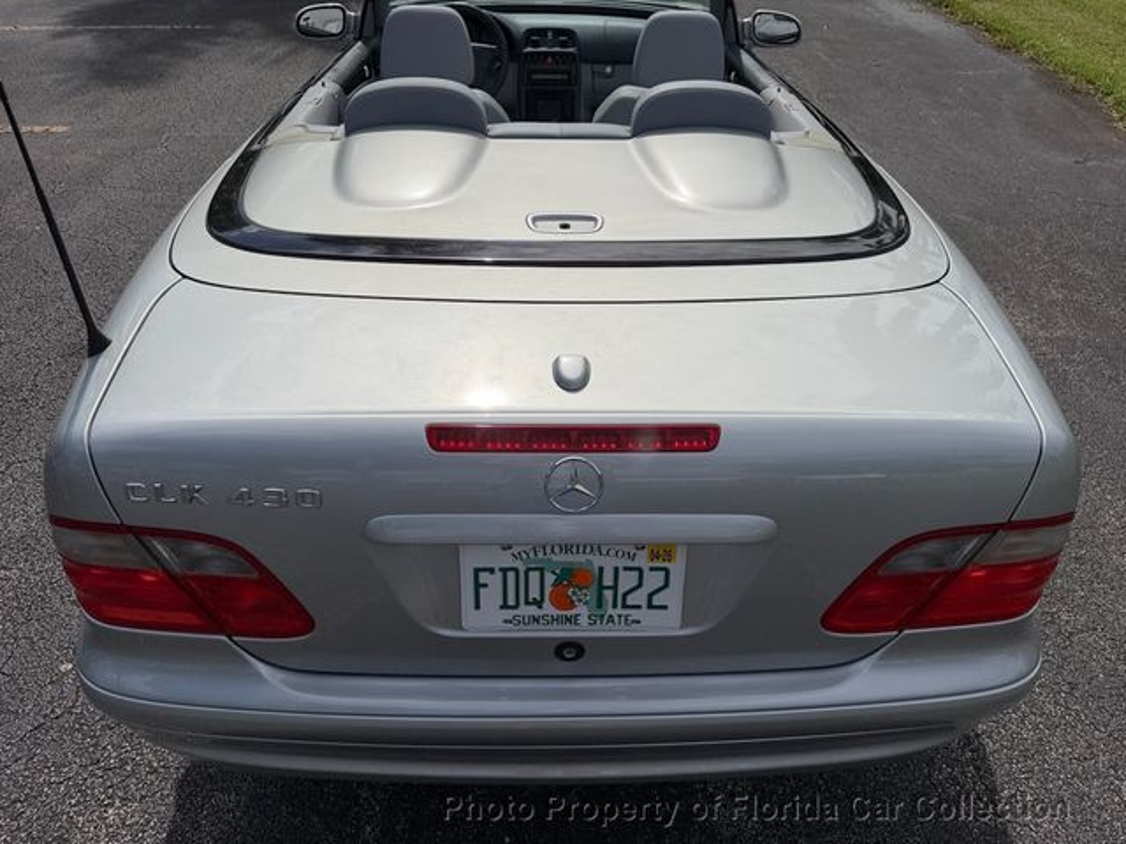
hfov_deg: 71.6
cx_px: 563
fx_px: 781
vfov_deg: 56.8
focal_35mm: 24
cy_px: 422
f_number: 1.78
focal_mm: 6.76
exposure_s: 1/32258
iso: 100
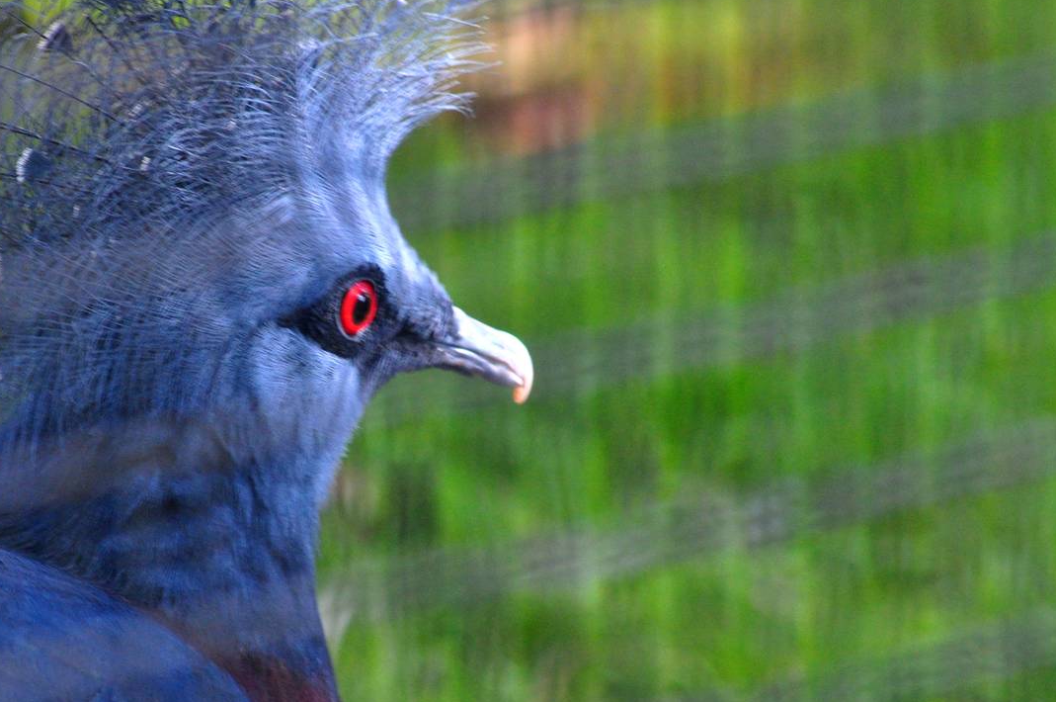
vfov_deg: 2.8
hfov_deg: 4.2
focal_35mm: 494
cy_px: 338
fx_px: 14473
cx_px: 318
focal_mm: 220
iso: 800
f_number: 8
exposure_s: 1/80
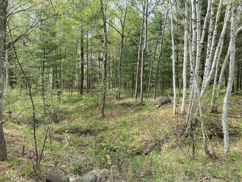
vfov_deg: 53.1
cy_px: 91
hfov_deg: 67.3
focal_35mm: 26
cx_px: 121
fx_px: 182
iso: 32
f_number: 1.8
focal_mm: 4.25
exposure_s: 1/571
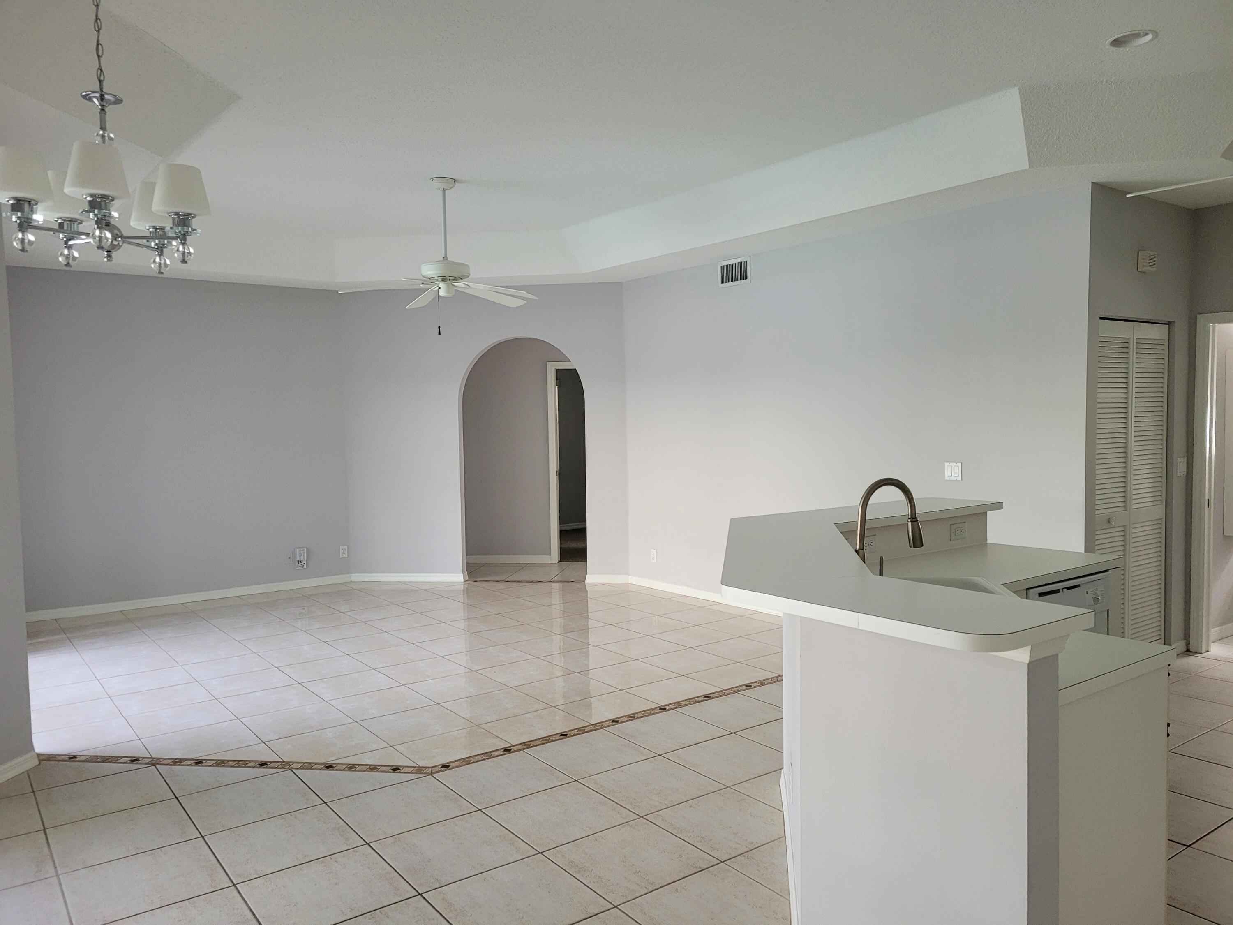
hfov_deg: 67.3
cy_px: 462
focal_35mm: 26
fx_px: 926
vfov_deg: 53.1
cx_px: 616
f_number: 1.8
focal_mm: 5.4
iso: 250
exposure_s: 1/119
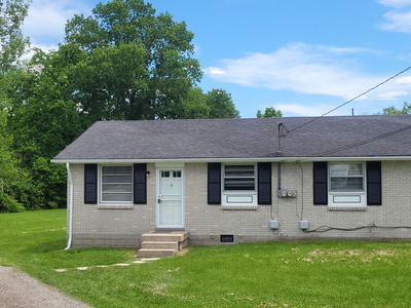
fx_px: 309
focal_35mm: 26
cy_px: 154
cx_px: 206
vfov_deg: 53.1
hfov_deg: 67.3
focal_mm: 5.4
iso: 40
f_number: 1.8
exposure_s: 1/1951
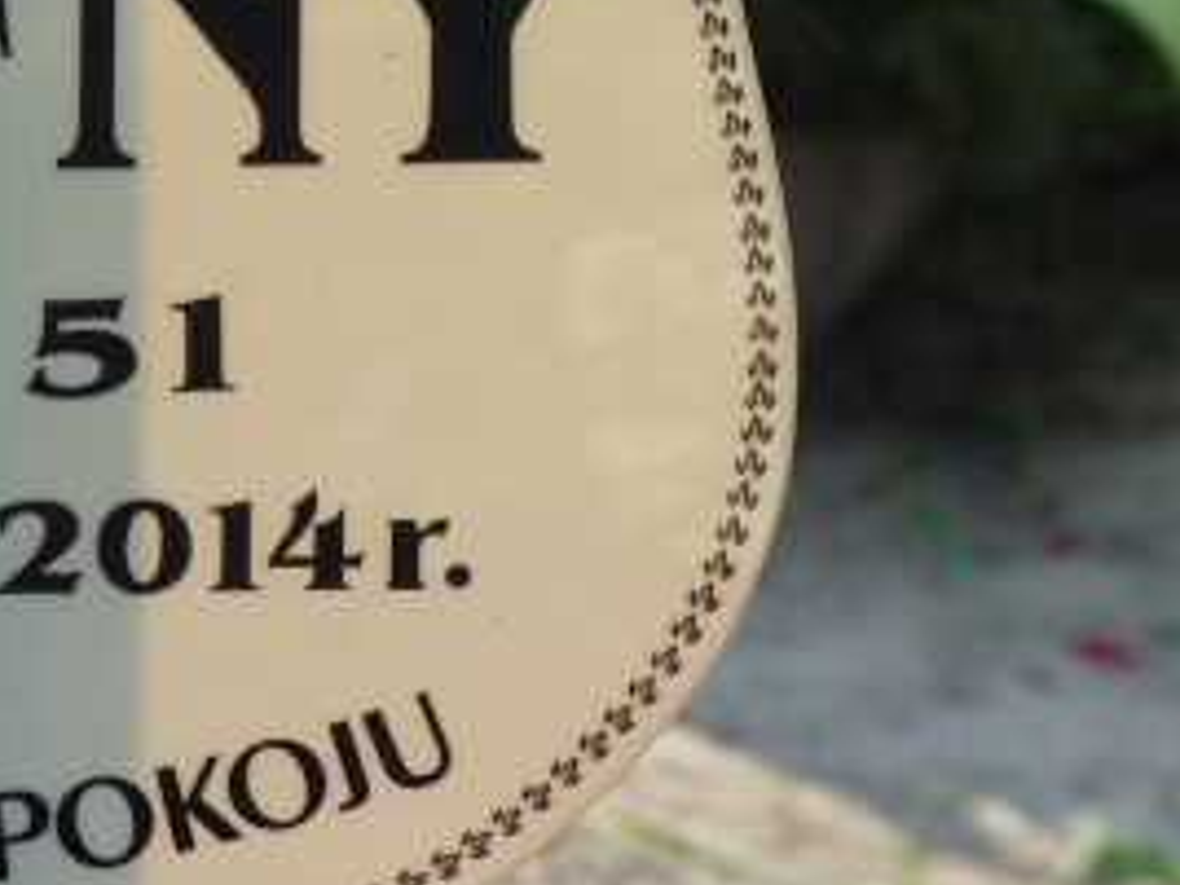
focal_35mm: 549
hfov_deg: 3.6
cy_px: 0
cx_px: -225
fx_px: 18714
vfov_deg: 2.7
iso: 100
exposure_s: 1/250
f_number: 5.6
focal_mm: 32.7
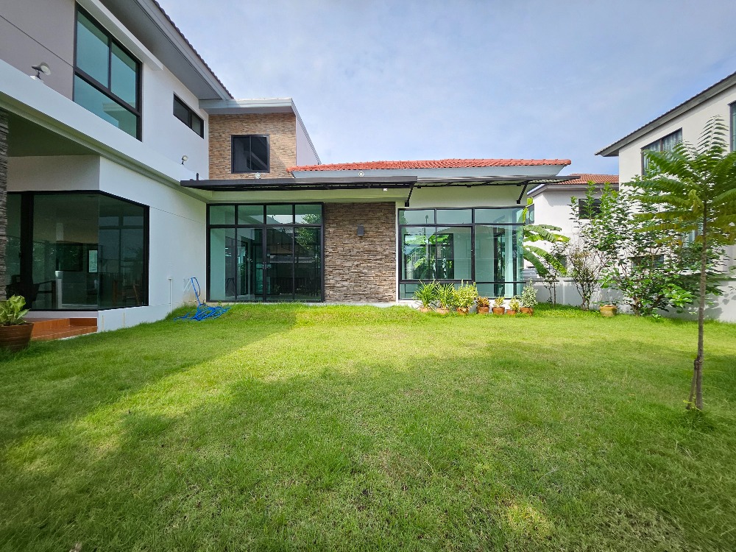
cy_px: 276
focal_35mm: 13
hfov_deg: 106.2
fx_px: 276
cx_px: 368
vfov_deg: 89.9
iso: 32
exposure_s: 1/544
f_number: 2.2
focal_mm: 1.74
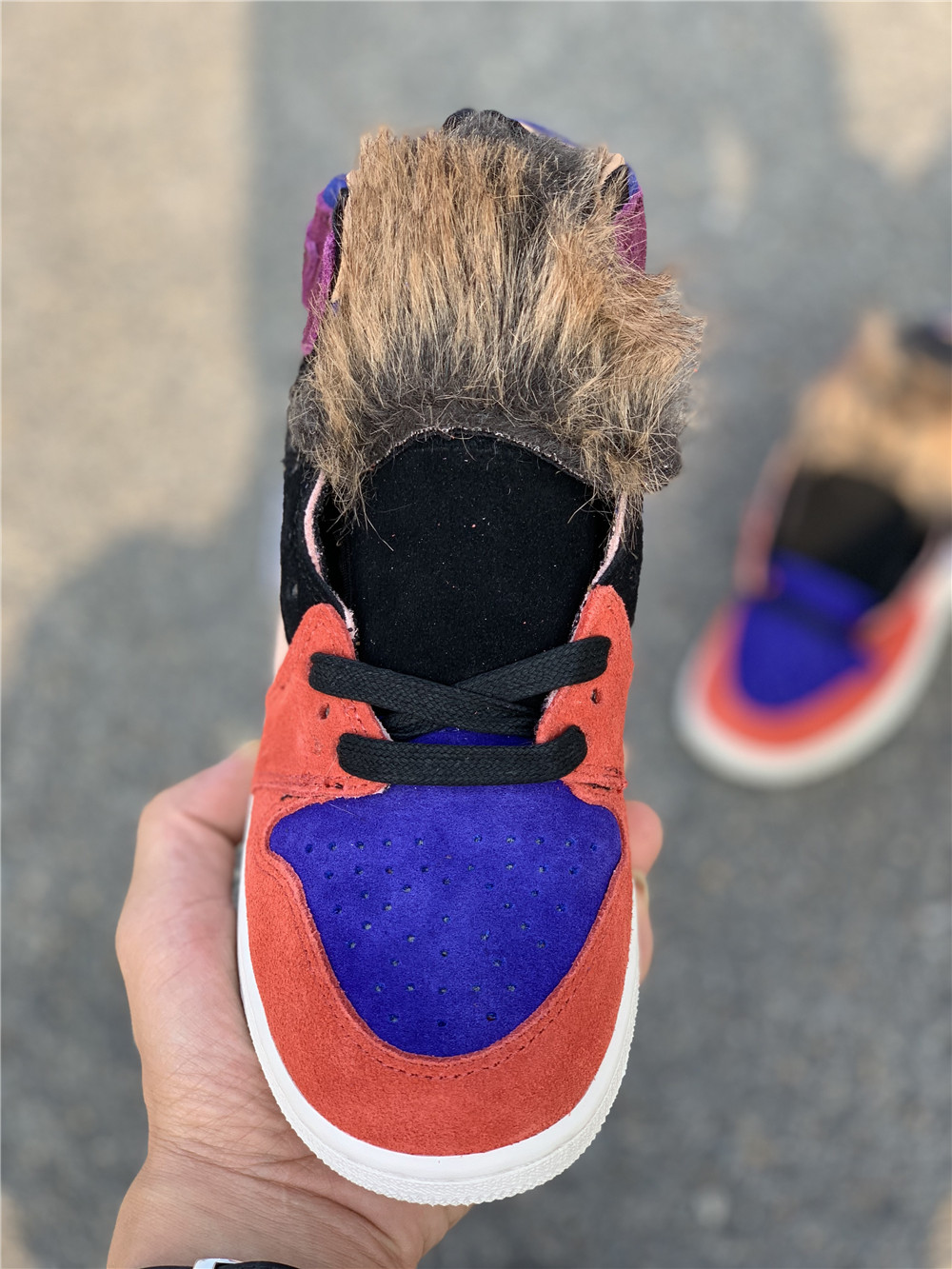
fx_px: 1906
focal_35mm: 52
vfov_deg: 36.8
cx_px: 476
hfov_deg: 28.0
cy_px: 634
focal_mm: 6
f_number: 2.4
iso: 16
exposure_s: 1/157
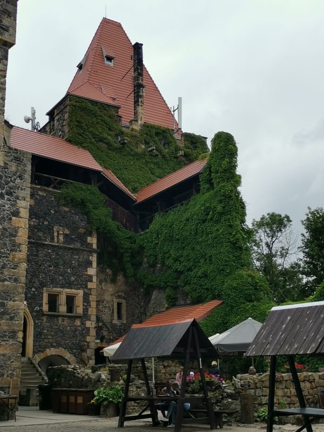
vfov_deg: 40.4
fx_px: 587
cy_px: 216
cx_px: 162
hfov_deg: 30.9
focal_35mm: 47
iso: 50
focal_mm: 4.75
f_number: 1.8
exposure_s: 1/1639
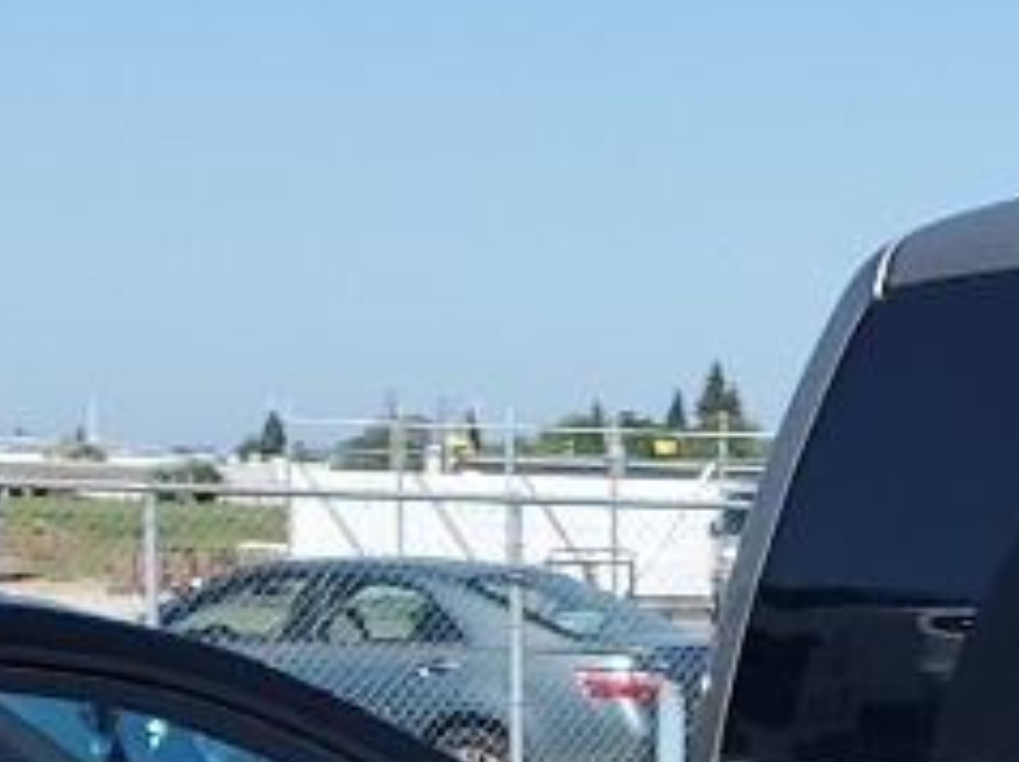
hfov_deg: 11.1
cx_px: 1152
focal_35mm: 175
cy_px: 1503
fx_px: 5146
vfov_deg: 8.1
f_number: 1.5
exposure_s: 1/5000
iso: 50
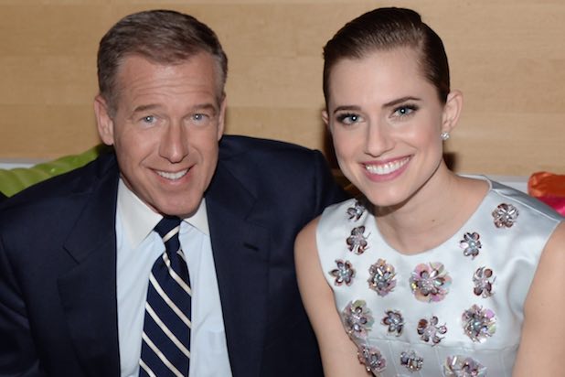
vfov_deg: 46.4
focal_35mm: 28
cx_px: 282
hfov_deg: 65.5
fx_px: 439
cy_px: 188
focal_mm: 28
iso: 400
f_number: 8
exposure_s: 1/160
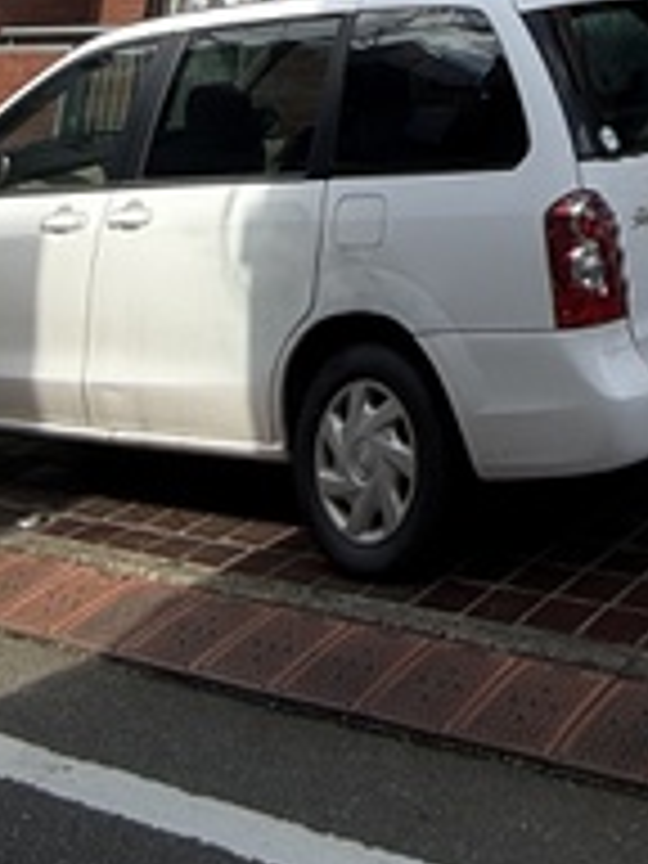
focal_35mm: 51
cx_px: 650
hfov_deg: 27.0
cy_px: -576
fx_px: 1273
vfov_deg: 24.2
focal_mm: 2.22
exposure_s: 1/928
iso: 50
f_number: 2.2
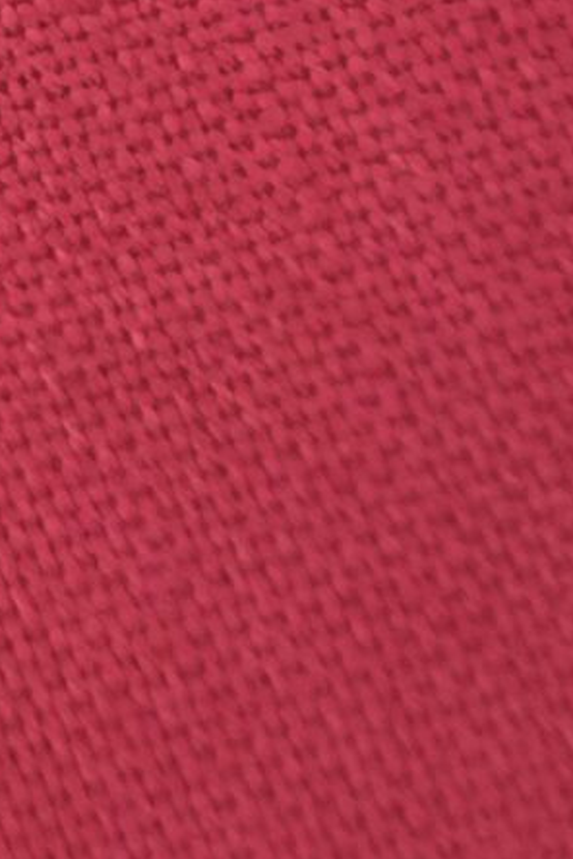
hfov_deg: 8.0
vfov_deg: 12.6
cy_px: -840
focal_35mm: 144
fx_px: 3438
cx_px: -1206
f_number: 2.2
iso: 100
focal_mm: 2.22
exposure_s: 1/121
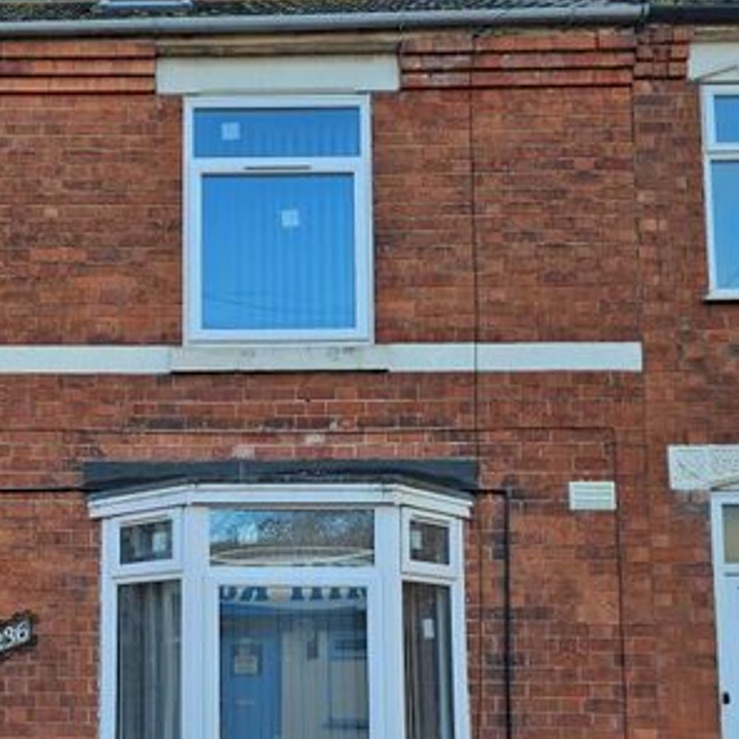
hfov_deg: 33.9
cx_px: 110
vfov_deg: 34.7
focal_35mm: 48
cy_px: 538
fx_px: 1159
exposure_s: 1/100
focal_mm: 6.3
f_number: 1.7
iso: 12
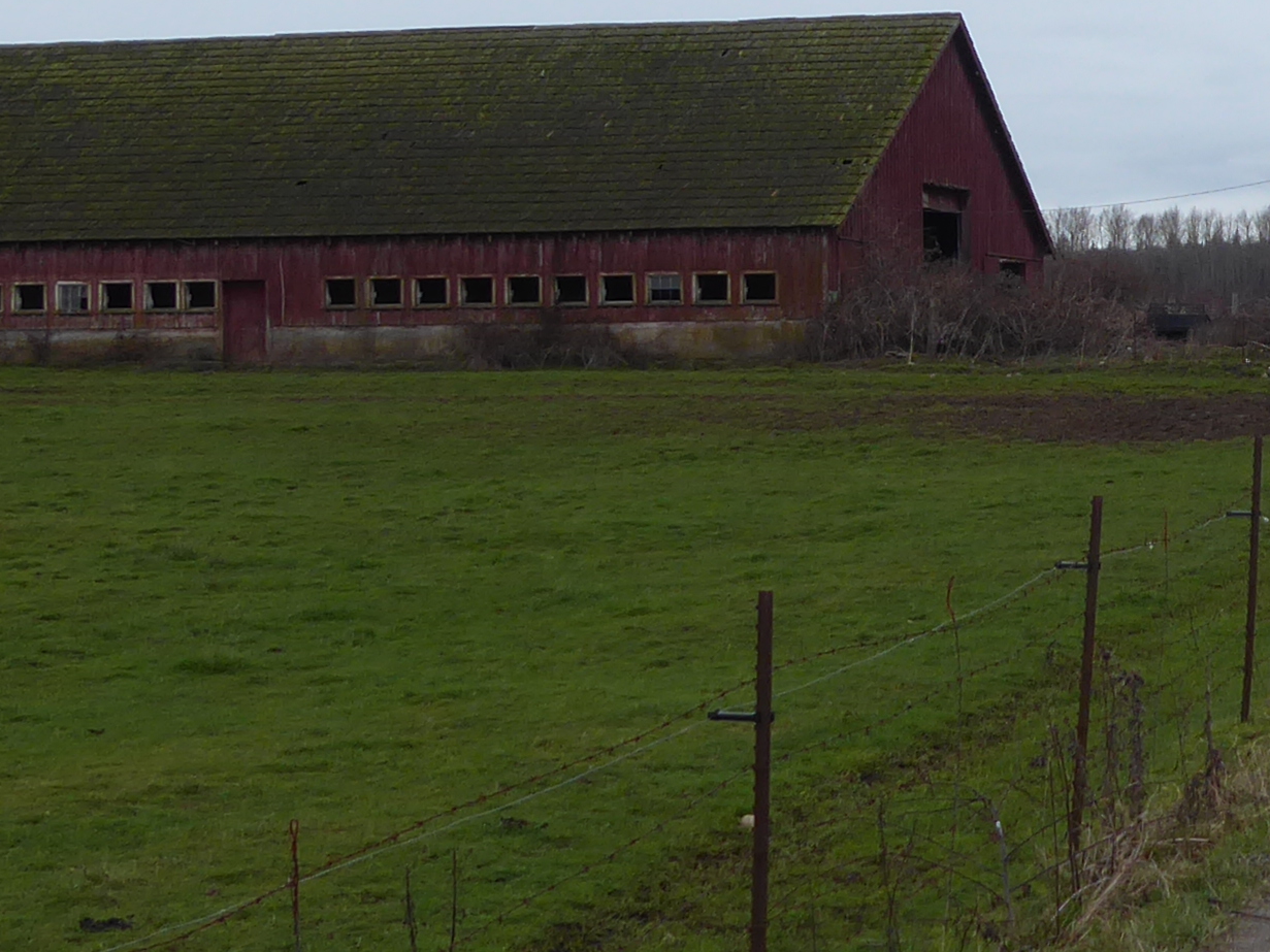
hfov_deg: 23.8
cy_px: 255
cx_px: 1312
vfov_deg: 18.8
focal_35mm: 78
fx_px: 2861
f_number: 3.3
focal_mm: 4.3
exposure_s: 1/250
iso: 80
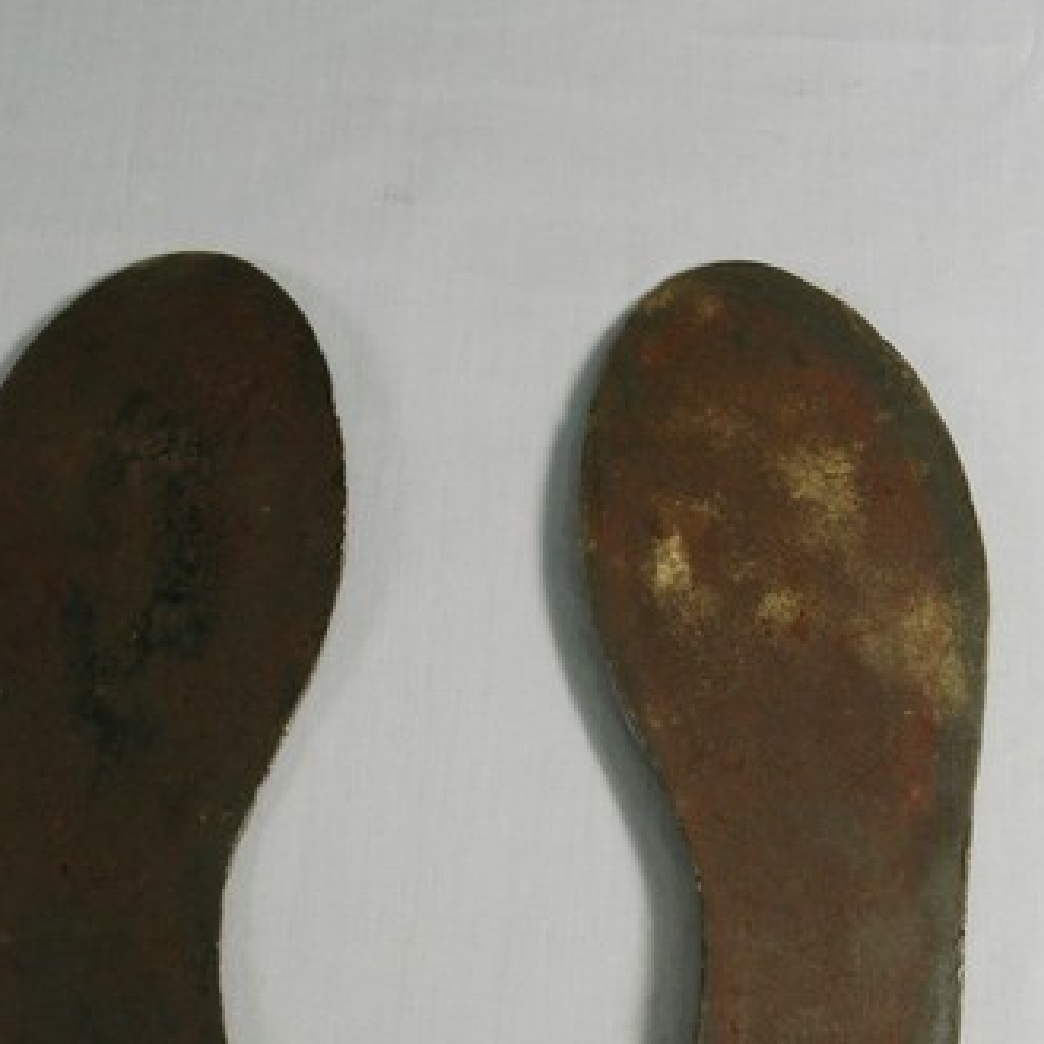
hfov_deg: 25.8
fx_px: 2280
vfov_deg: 25.1
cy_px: 917
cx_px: 436
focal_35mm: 67
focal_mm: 27
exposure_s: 1/5
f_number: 10
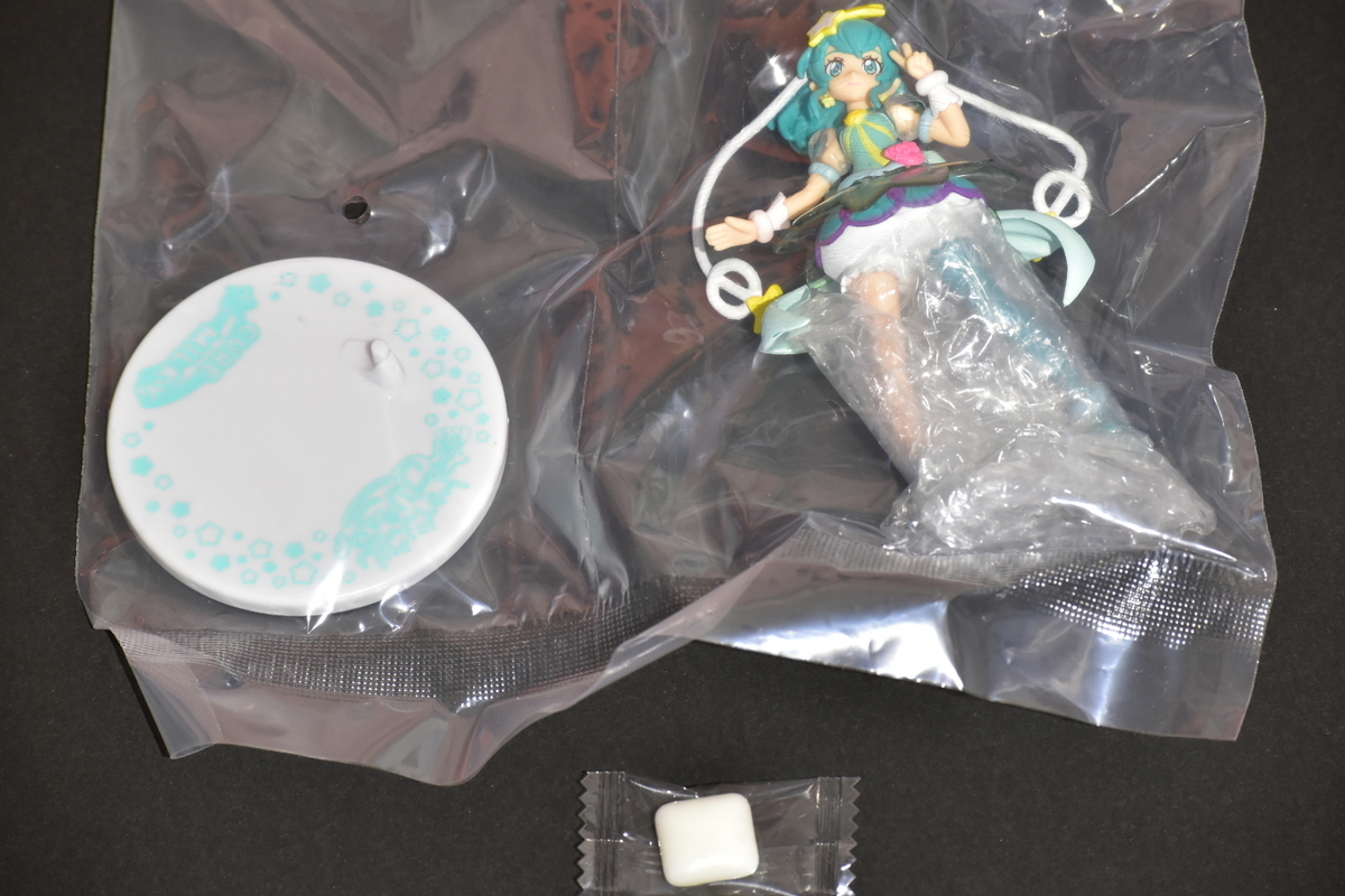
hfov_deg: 14.4
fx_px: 5324
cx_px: 672
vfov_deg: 9.6
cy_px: 448
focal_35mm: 142
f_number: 8
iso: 800
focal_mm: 95
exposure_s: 1
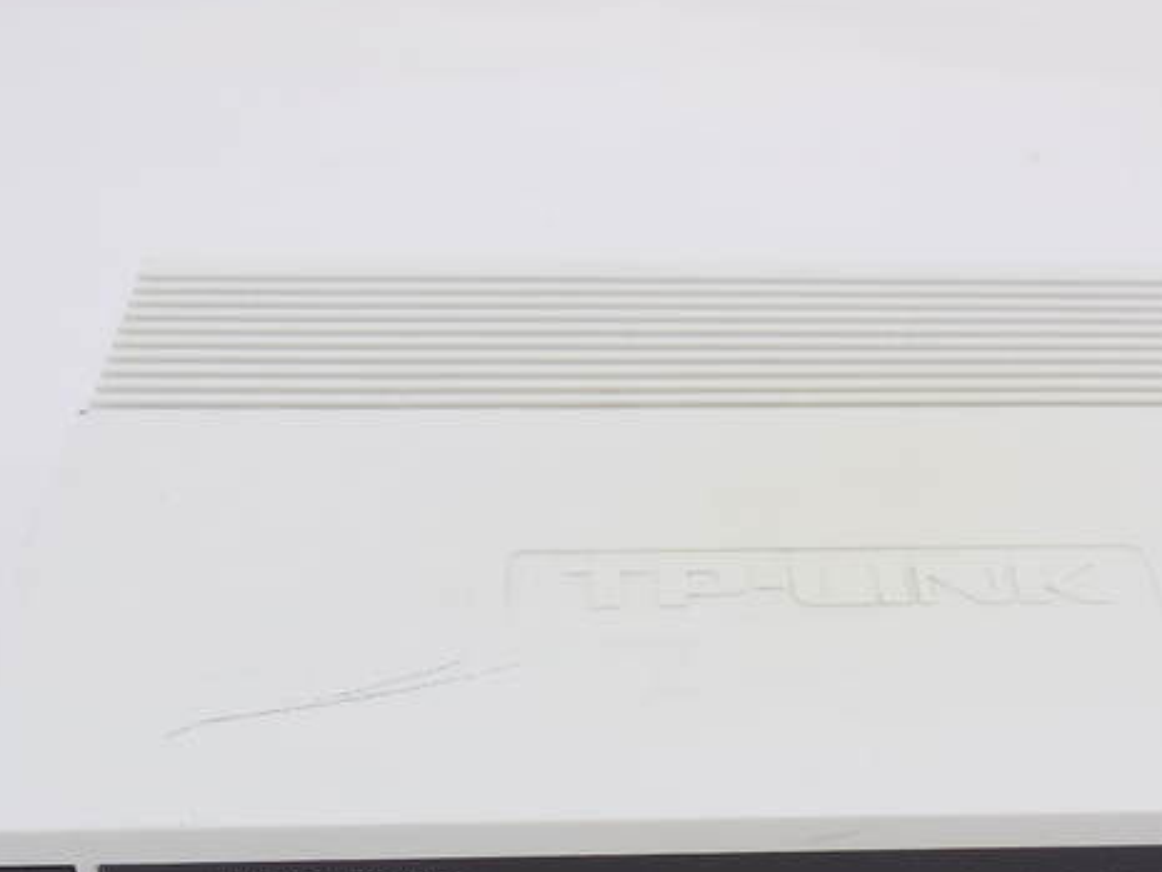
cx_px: 780
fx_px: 1847
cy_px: 847
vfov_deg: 25.4
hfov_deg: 34.6
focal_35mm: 55
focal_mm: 4.5
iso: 125
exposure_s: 1/100
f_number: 3.1
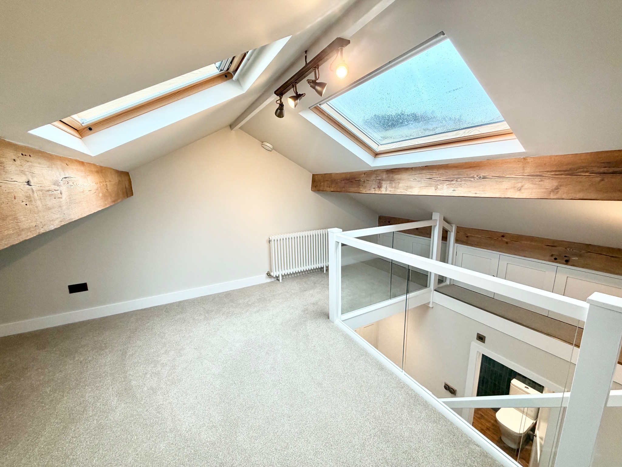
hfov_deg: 102.1
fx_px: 252
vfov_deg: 85.7
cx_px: 311
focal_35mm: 14
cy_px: 234
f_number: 2.2
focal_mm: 2.22
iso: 160
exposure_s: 1/121
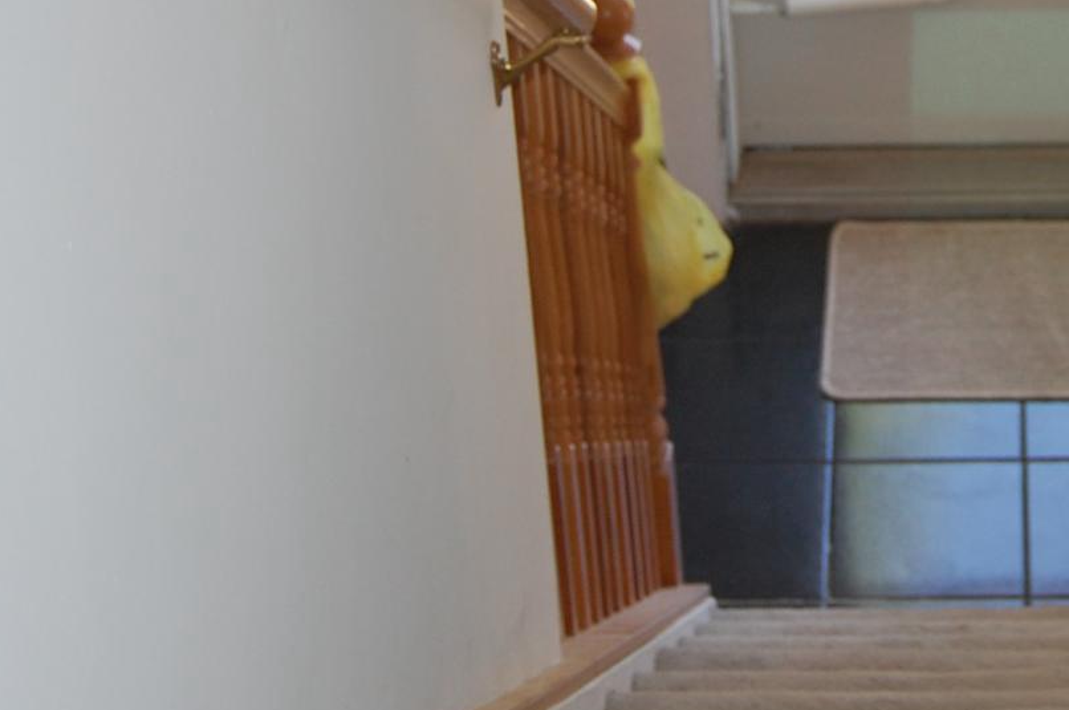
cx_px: 1005
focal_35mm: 122
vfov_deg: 11.1
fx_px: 3618
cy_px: -55
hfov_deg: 16.5
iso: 400
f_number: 4.5
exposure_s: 1/80
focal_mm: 32
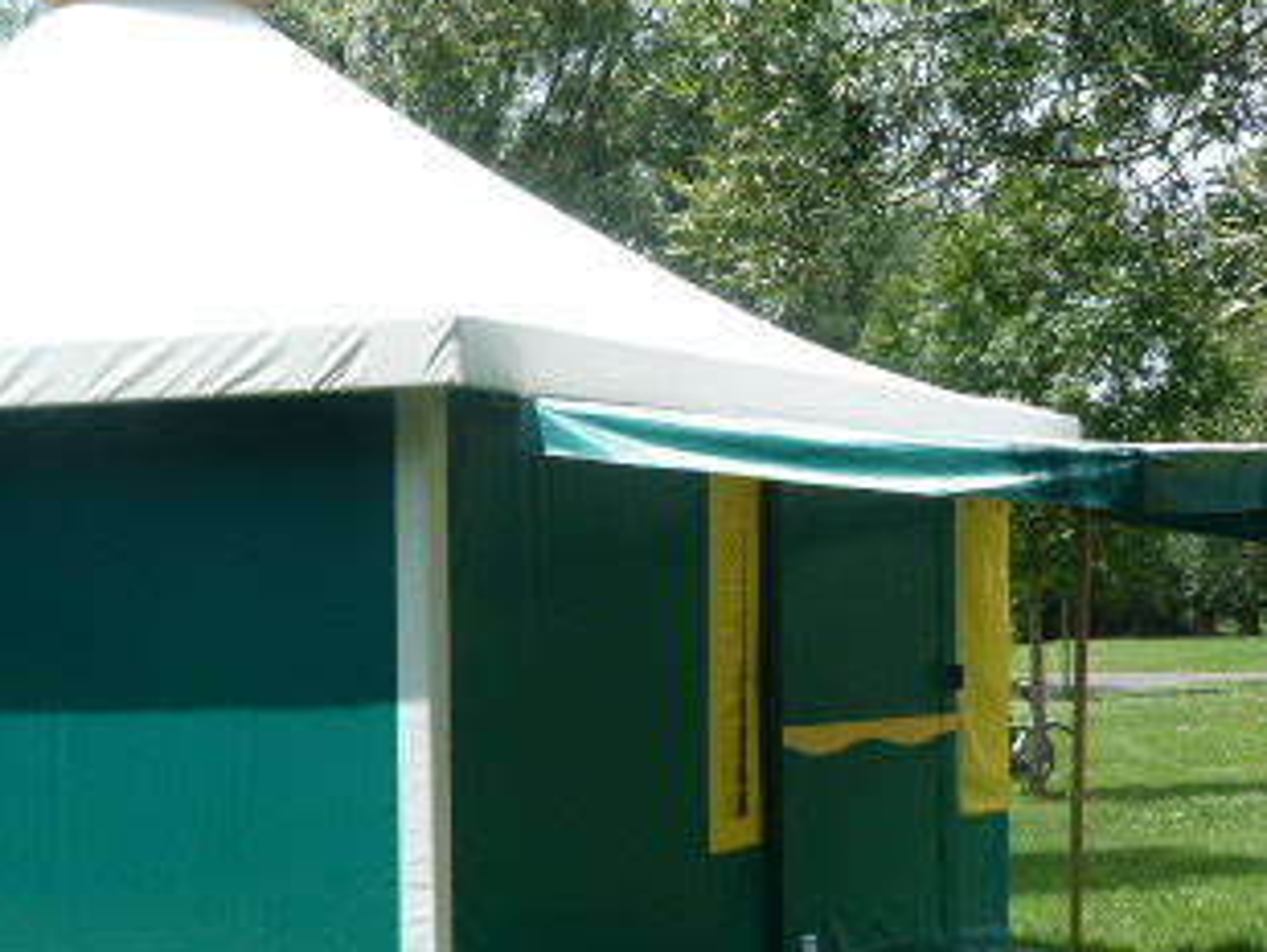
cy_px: 632
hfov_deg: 22.4
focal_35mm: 87
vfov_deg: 16.9
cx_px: 390
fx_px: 3186
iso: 80
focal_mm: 7.6
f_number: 4
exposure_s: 1/160
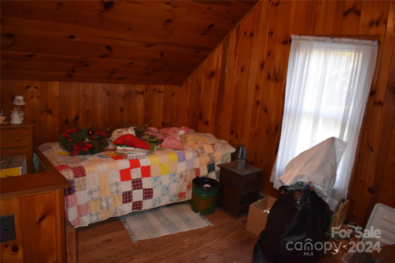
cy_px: 132
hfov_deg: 67.4
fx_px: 296
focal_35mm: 27
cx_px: 198
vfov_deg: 47.9
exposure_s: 1/60
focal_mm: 18
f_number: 3.5
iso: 1250
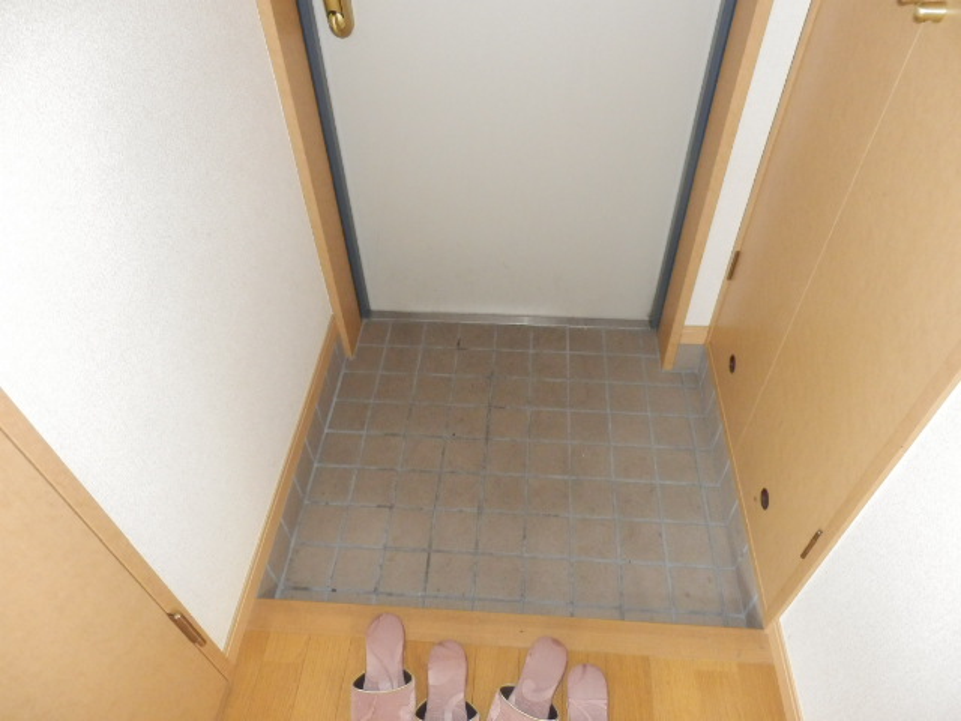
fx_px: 666
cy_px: 360
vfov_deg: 56.8
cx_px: 480
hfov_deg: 71.6
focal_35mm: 24
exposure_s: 1/30
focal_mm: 4.2
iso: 800
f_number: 3
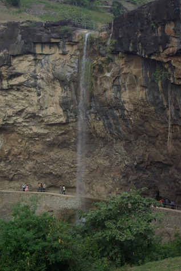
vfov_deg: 24.3
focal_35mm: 84
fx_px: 630
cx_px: 91
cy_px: 137
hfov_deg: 16.4
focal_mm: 55
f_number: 5.6
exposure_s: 1/60
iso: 100
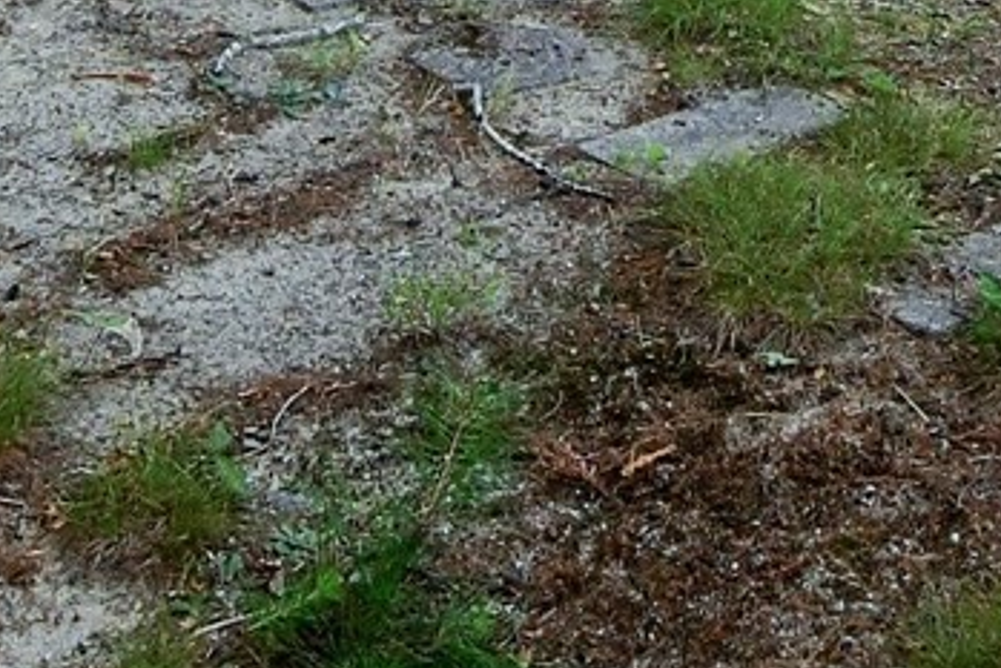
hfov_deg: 22.8
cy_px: -890
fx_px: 2448
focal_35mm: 88
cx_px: 817
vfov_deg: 12.5
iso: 800
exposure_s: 1/400
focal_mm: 10
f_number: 5
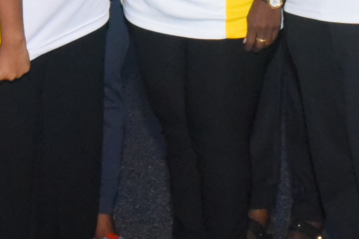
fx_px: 2034
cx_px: 178
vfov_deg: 6.7
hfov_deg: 10.1
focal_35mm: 204
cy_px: -84
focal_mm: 31
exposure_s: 1/100
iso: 5000
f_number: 11
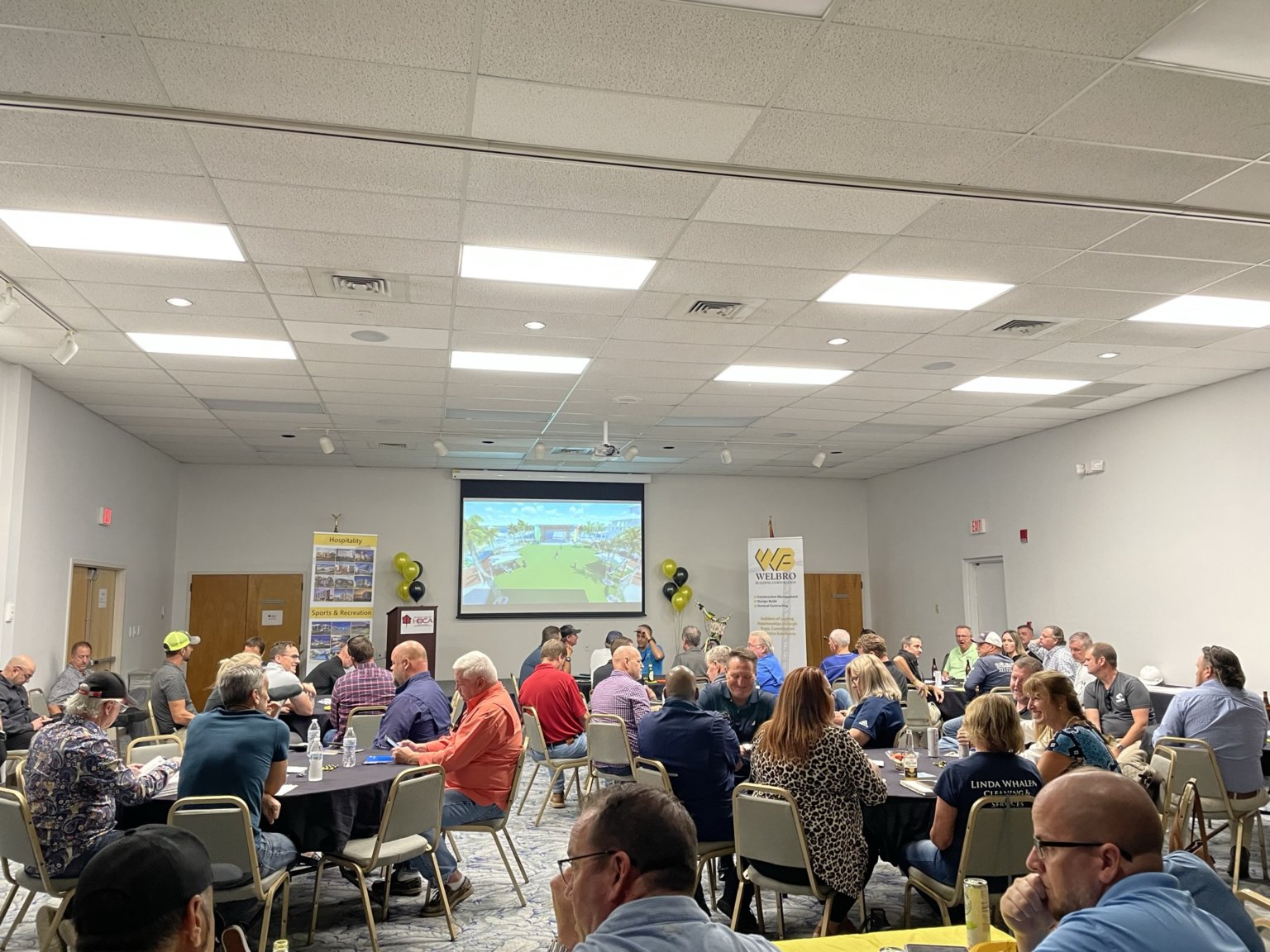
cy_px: 476
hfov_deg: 67.3
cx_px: 635
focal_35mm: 26
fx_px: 954
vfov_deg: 53.1
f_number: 1.6
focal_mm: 4.2
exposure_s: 1/60
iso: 160
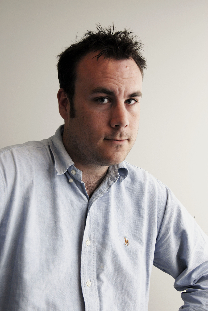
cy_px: 156
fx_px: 376
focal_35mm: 44
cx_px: 104
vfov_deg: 44.9
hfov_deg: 30.9
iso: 160
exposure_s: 1/60
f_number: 9
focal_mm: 29
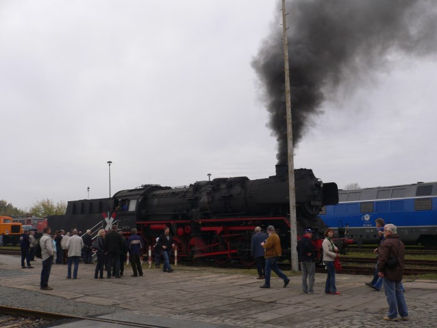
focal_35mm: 35
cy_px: 164
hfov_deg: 52.6
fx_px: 442
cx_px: 218
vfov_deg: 40.7
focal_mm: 5.8
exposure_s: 1/200
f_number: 5.6
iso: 100
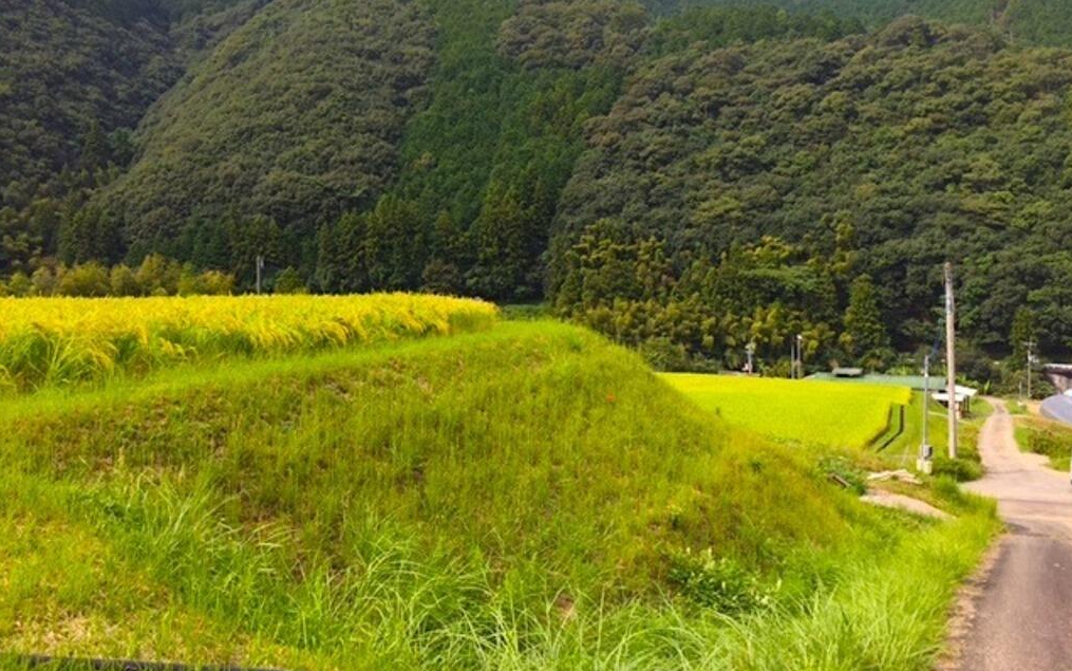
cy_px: 303
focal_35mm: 31
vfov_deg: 40.6
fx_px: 906
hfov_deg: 61.2
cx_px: 537
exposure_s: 1/608
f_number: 2.2
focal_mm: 4.2
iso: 32
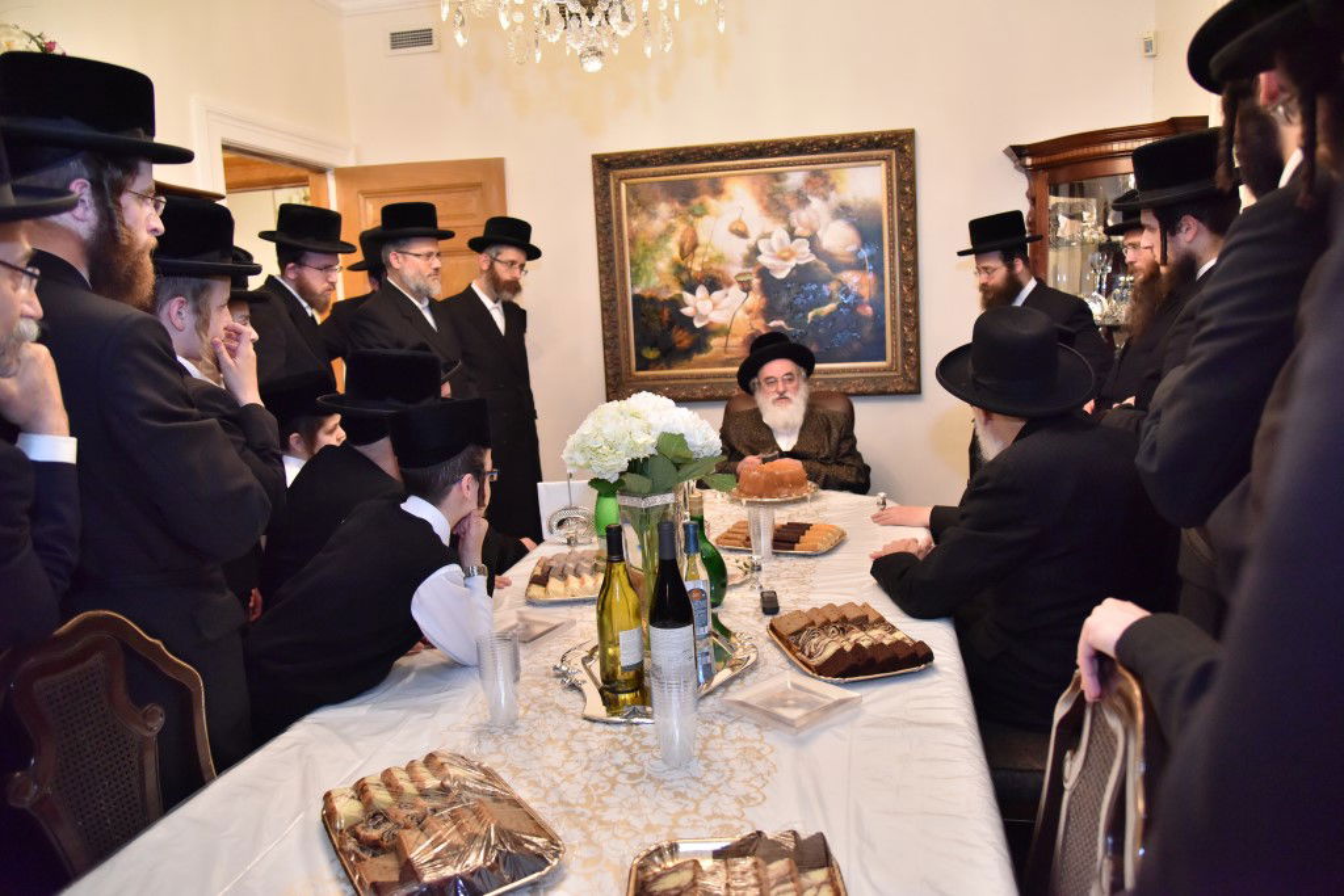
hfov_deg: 73.7
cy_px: 448
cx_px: 672
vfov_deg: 53.1
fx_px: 896
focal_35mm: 24
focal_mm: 24
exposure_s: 1/160
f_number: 4
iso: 3600
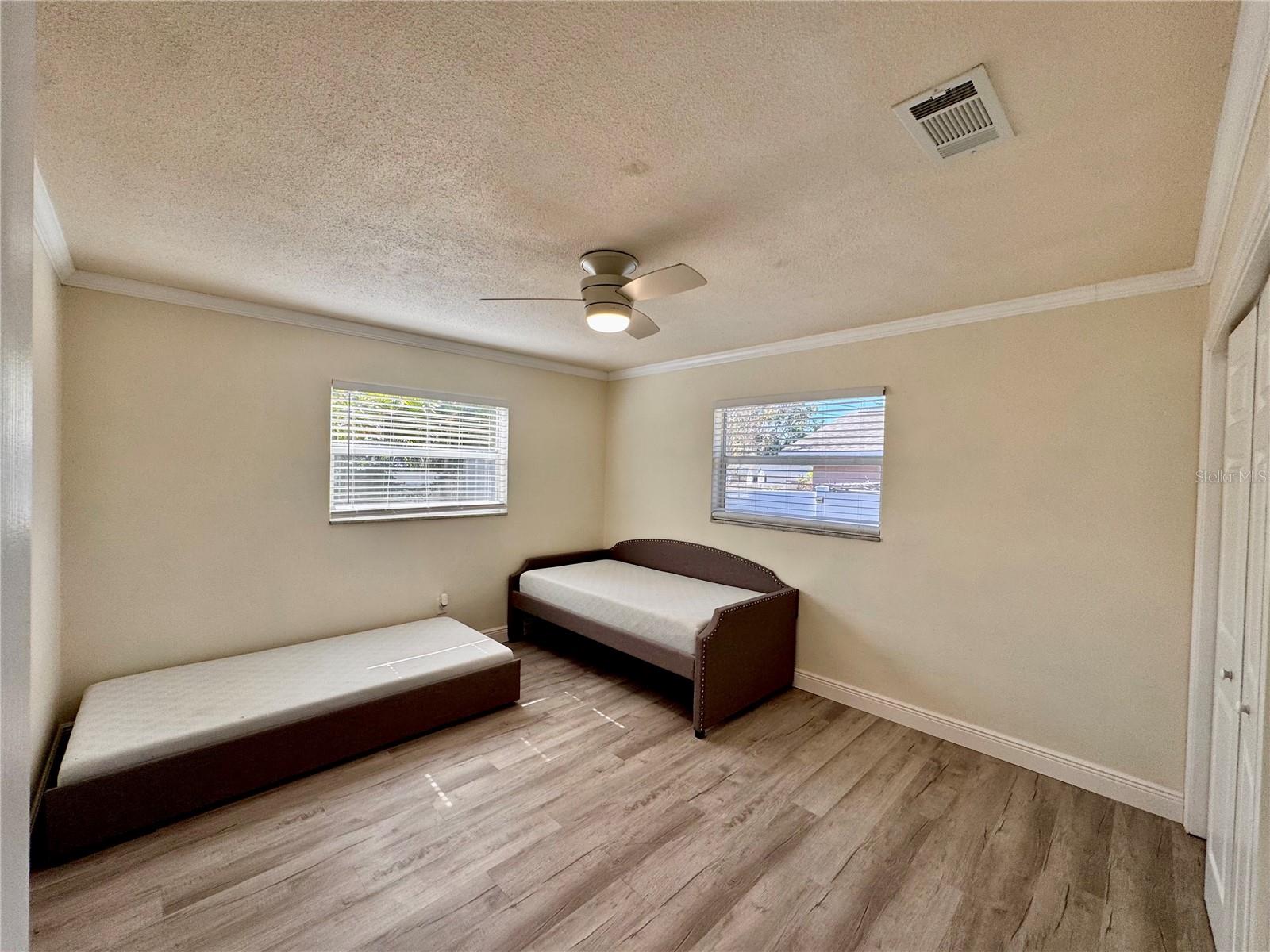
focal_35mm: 14
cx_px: 635
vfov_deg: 85.7
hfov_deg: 102.1
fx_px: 514
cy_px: 476
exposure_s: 1/120
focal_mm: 2.22
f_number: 2.2
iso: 80
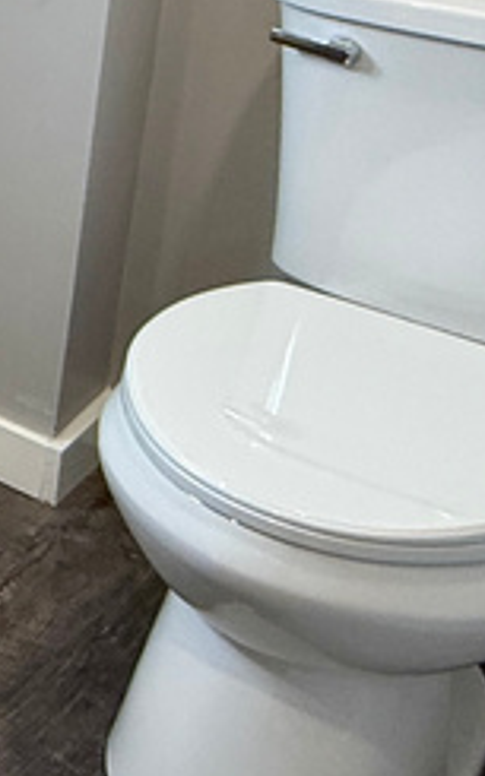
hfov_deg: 13.2
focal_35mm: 62
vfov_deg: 29.8
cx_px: -780
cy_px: -70
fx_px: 1312
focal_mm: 2.22
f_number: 2.2
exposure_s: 1/120
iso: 200
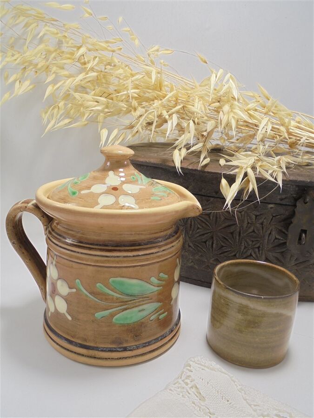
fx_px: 351
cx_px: 157
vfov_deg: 61.7
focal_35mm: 29
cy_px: 209
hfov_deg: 48.2
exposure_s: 1/50
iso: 100
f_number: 3.7
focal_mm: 5.3
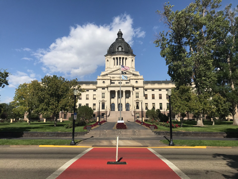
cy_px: 90
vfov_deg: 49.7
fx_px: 193
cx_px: 119
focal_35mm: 28
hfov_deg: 63.4
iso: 20
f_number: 1.8
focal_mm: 3.99
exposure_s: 1/3831
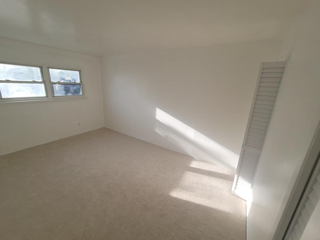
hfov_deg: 106.2
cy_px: 120
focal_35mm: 13
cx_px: 160
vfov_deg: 89.9
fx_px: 120
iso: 64
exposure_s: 1/462
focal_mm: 2.2
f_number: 2.2
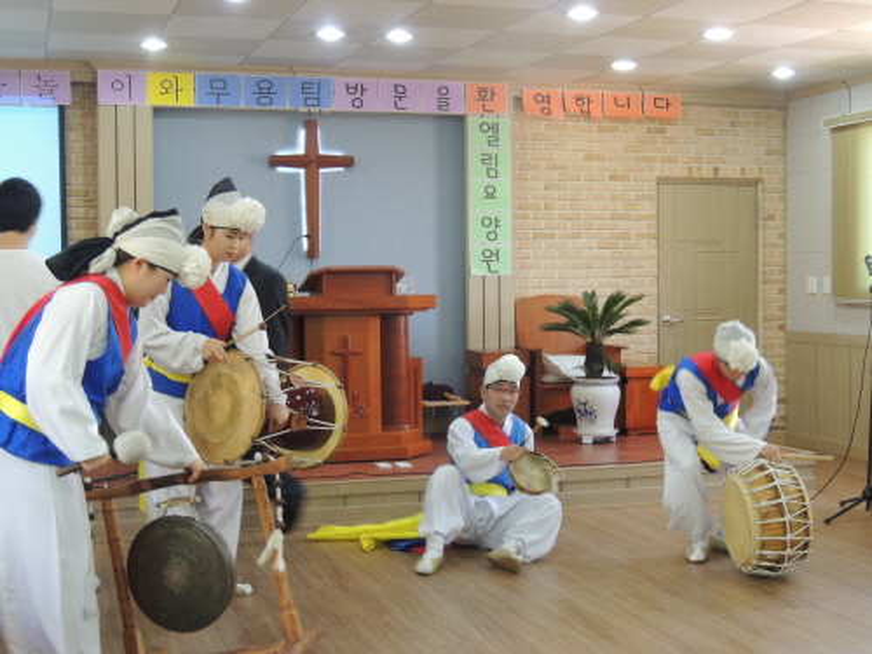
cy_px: 327
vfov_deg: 29.1
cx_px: 436
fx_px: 1260
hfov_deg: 38.2
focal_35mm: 50
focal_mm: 8.9
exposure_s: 1/25
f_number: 3.6
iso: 400
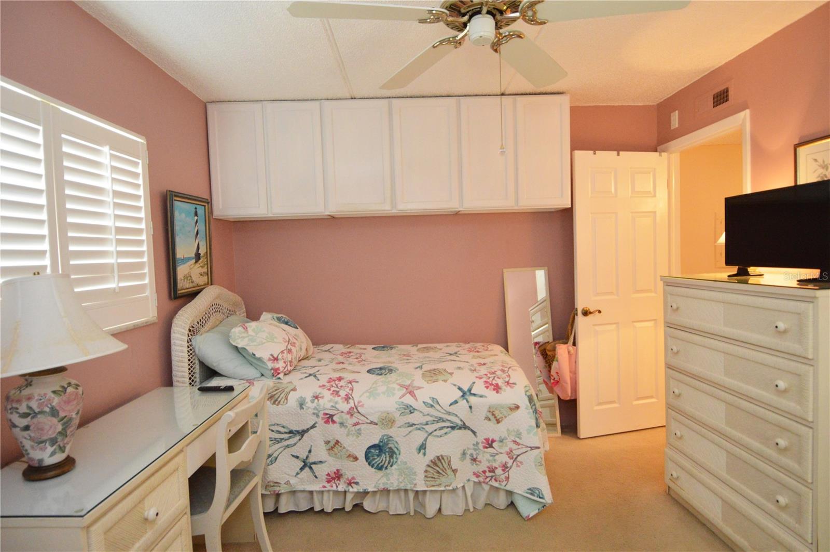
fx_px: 415
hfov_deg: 90.1
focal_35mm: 18
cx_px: 415
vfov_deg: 67.3
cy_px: 276
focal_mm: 12
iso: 2200
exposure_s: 1/60
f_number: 4
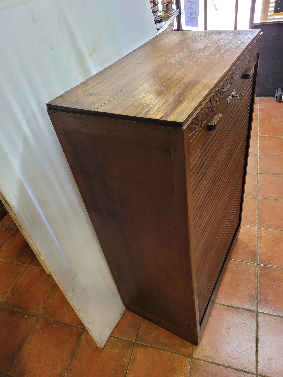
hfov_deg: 53.1
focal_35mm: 26
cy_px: 188
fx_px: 283
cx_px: 142
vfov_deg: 67.3
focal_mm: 5.4
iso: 250
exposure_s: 1/50
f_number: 1.8
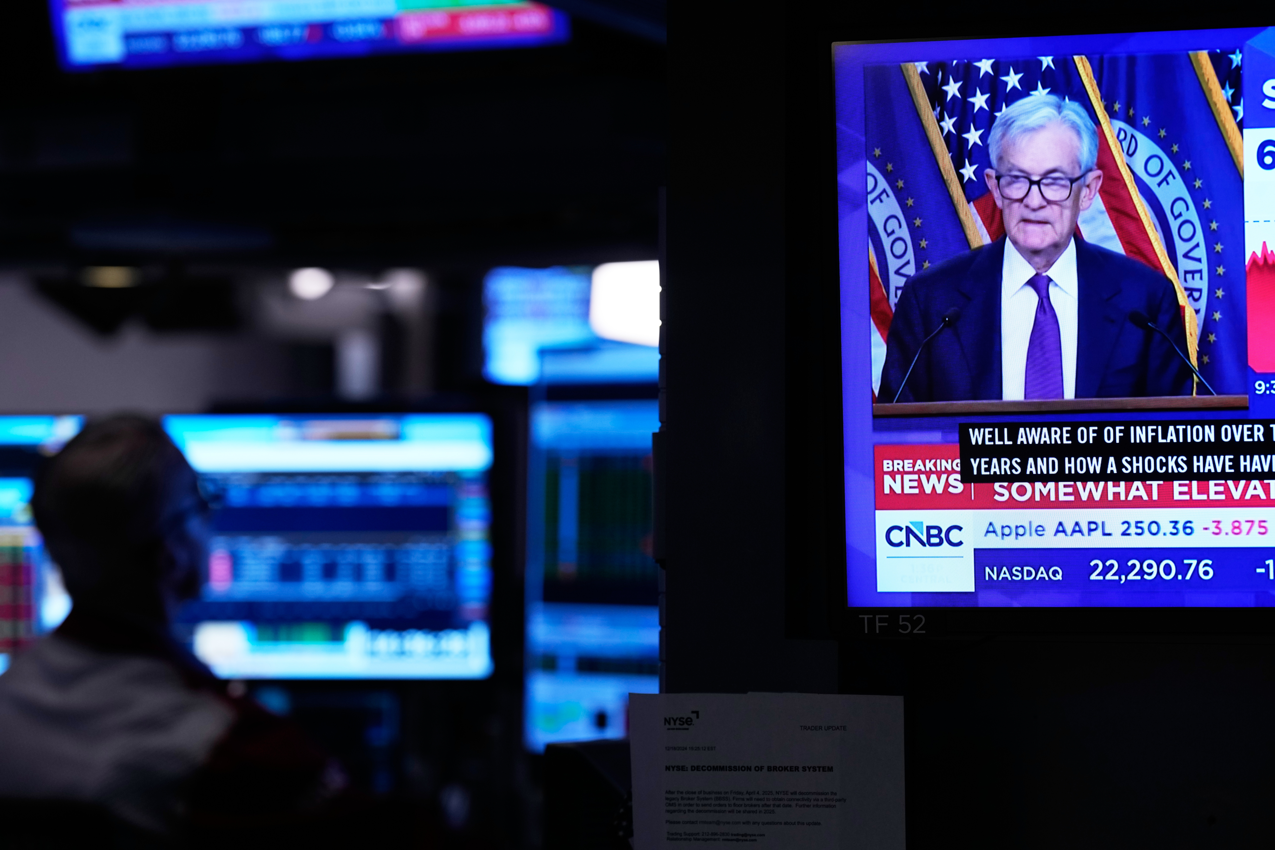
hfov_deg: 17.1
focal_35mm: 120
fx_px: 4250
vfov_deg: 11.4
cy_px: 425
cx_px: 638
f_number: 4
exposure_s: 1/125
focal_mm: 120
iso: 800
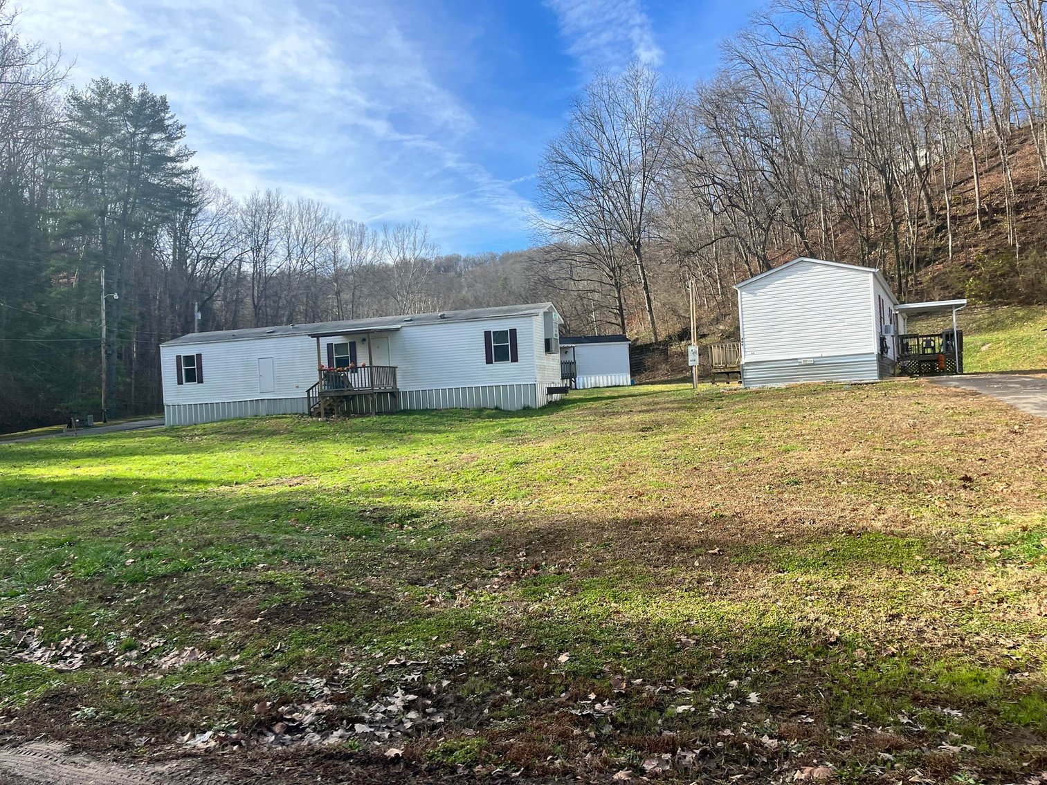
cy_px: 392
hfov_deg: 67.3
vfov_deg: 53.1
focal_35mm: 26
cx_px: 524
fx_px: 786
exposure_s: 1/1355
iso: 50
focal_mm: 5.1
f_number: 1.6
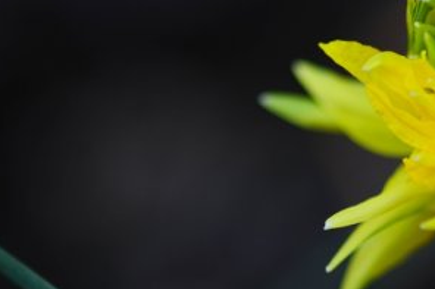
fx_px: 2959
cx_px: 479
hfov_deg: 8.3
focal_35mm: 245
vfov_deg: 5.6
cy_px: 114
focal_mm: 105
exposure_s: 1/800
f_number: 3.5
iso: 200
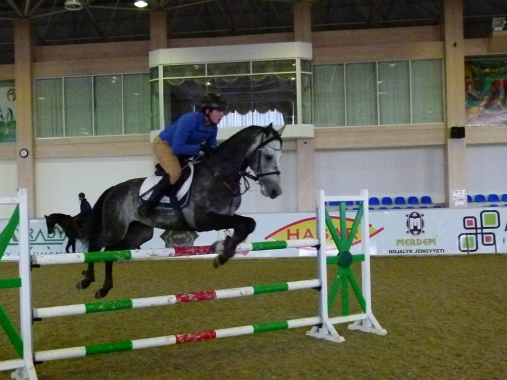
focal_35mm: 45
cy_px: 219
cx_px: 201
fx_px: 659
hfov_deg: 41.9
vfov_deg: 32.1
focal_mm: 6.5
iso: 1000
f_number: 3.1
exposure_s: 1/250
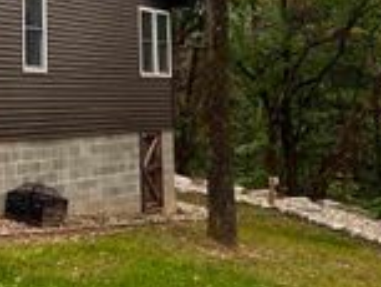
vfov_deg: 16.9
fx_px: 936
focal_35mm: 85
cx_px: -117
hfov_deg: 20.9
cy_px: -24
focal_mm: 5.7
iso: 50
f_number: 1.5
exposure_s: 1/359
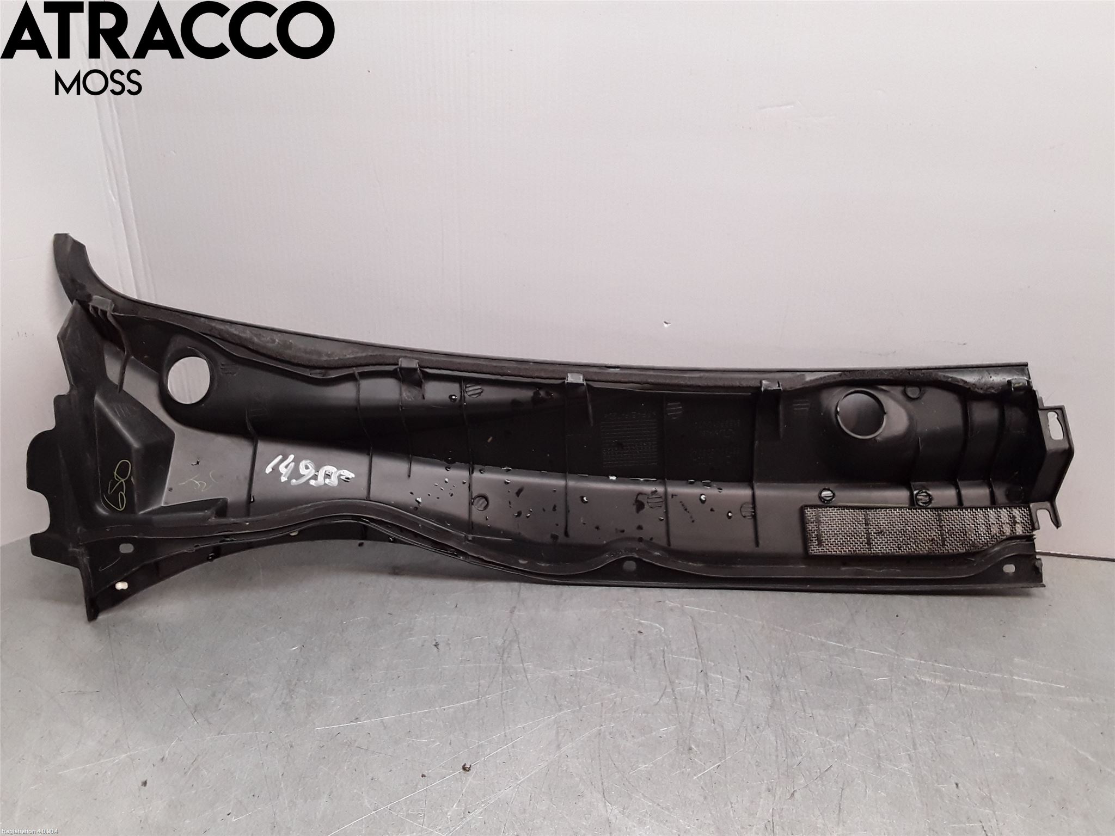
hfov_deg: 63.4
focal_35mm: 28
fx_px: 902
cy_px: 418
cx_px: 558
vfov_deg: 49.7
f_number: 1.9
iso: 80
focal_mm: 2.91
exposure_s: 1/100
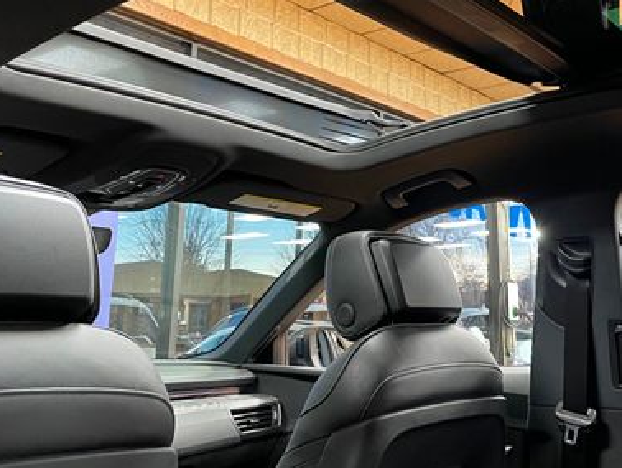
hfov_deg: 42.4
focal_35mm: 44
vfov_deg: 32.2
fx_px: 791
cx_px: 411
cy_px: 104
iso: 500
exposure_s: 1/40
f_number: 1.6
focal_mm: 4.2
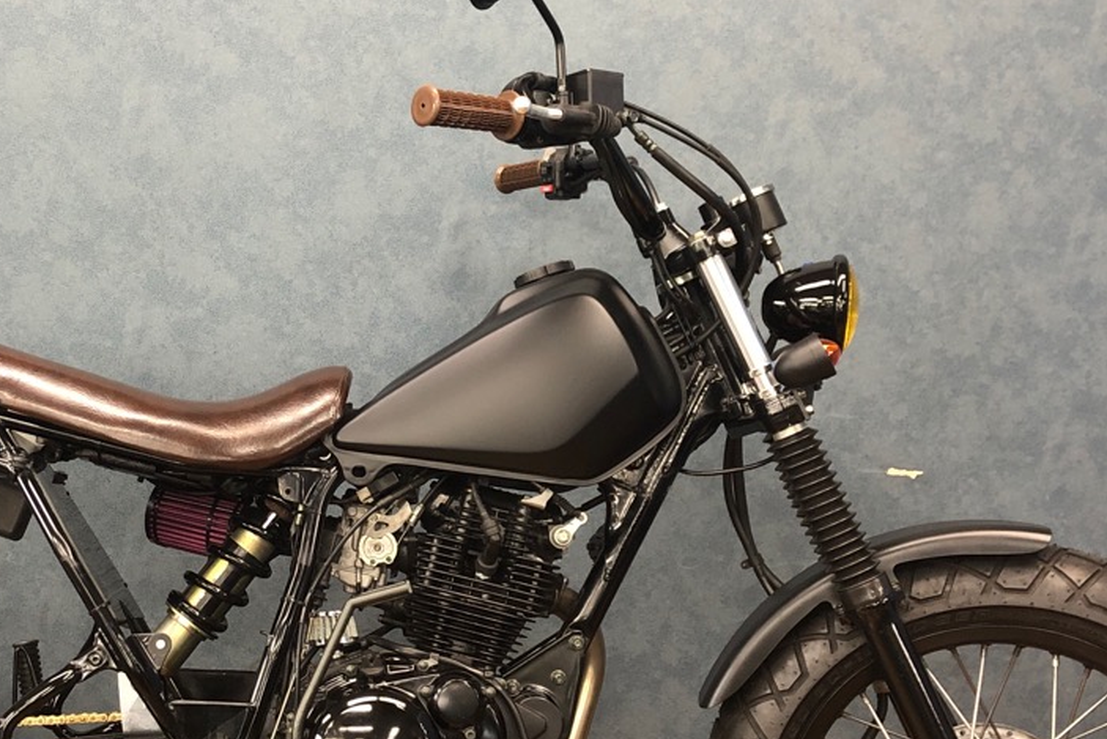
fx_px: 1630
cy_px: 416
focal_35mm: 53
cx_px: 329
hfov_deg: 36.9
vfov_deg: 25.5
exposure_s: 1/17
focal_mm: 4
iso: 50
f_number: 1.8
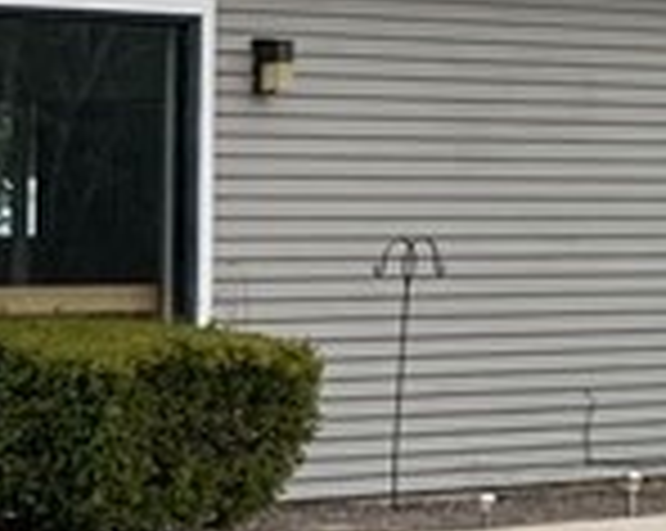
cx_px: -1310
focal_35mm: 176
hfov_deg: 9.0
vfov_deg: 8.8
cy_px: 333
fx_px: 3465
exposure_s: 1/121
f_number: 1.8
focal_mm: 4.25
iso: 64
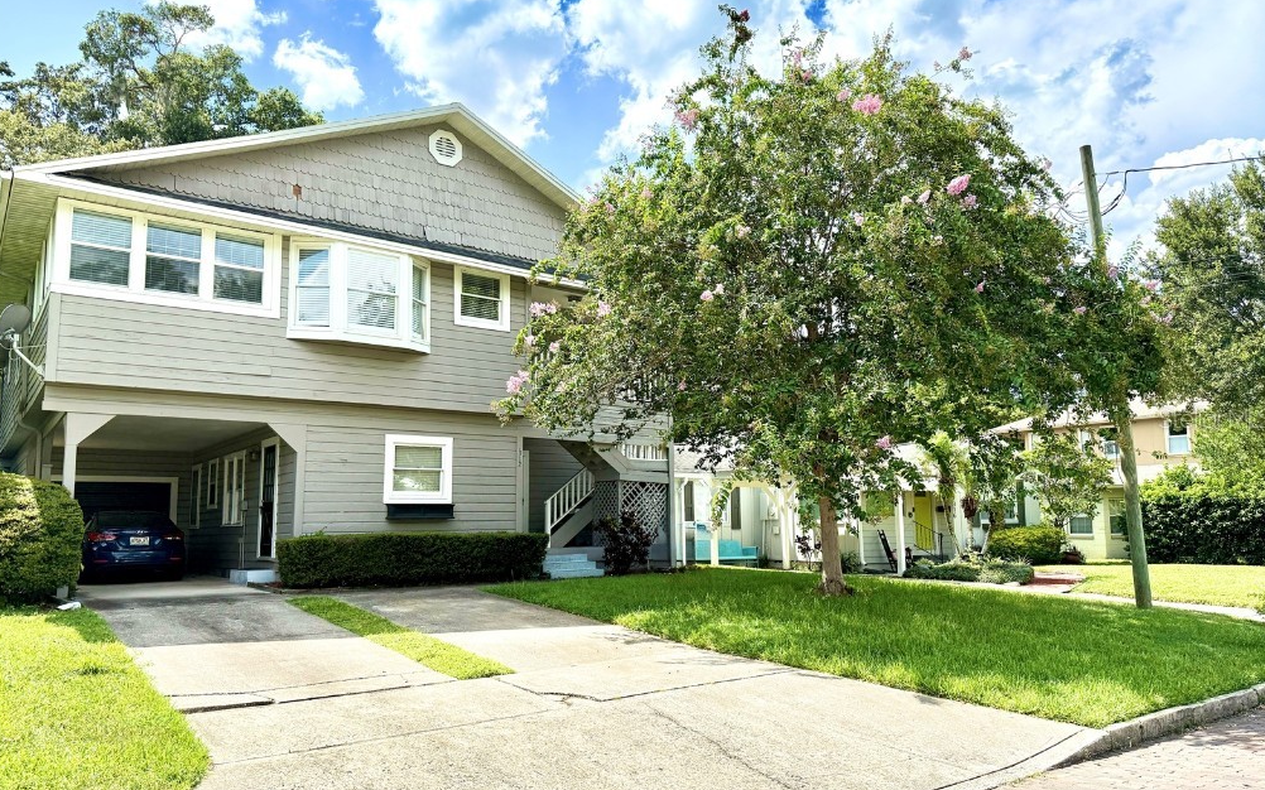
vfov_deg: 47.6
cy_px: 418
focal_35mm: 26
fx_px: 896
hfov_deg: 70.4
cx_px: 631
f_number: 1.78
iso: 125
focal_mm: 6.76
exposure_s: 1/6711
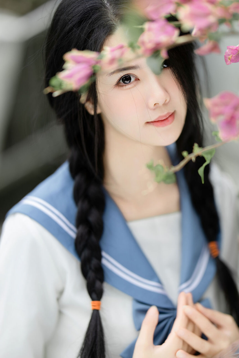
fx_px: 846
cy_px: 179
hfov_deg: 16.1
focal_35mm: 85
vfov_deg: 23.9
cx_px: 120
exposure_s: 1/320
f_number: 1.2
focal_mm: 85
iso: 100
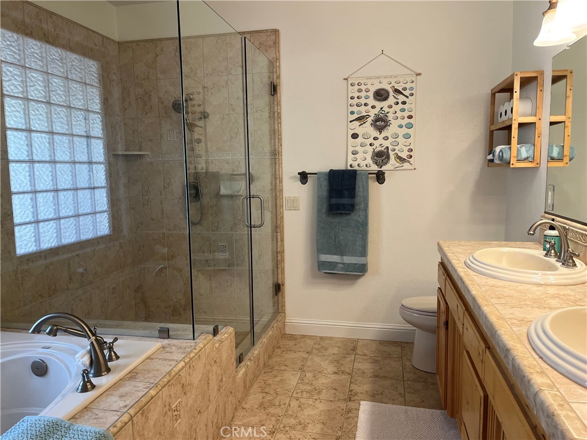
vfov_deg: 53.1
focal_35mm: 26
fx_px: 441
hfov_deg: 67.3
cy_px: 220
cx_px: 294
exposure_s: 1/120
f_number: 1.6
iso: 100
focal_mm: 5.1
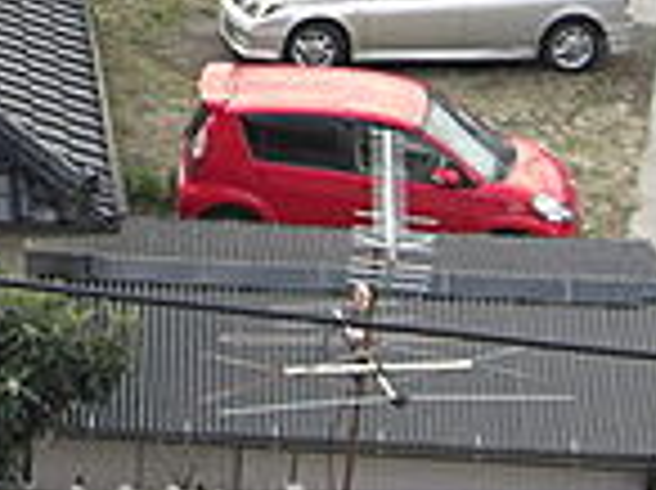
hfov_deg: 11.6
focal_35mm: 167
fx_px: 3160
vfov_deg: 8.8
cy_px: -49
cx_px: -144
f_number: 2.8
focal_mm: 7.9
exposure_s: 1/250
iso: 80
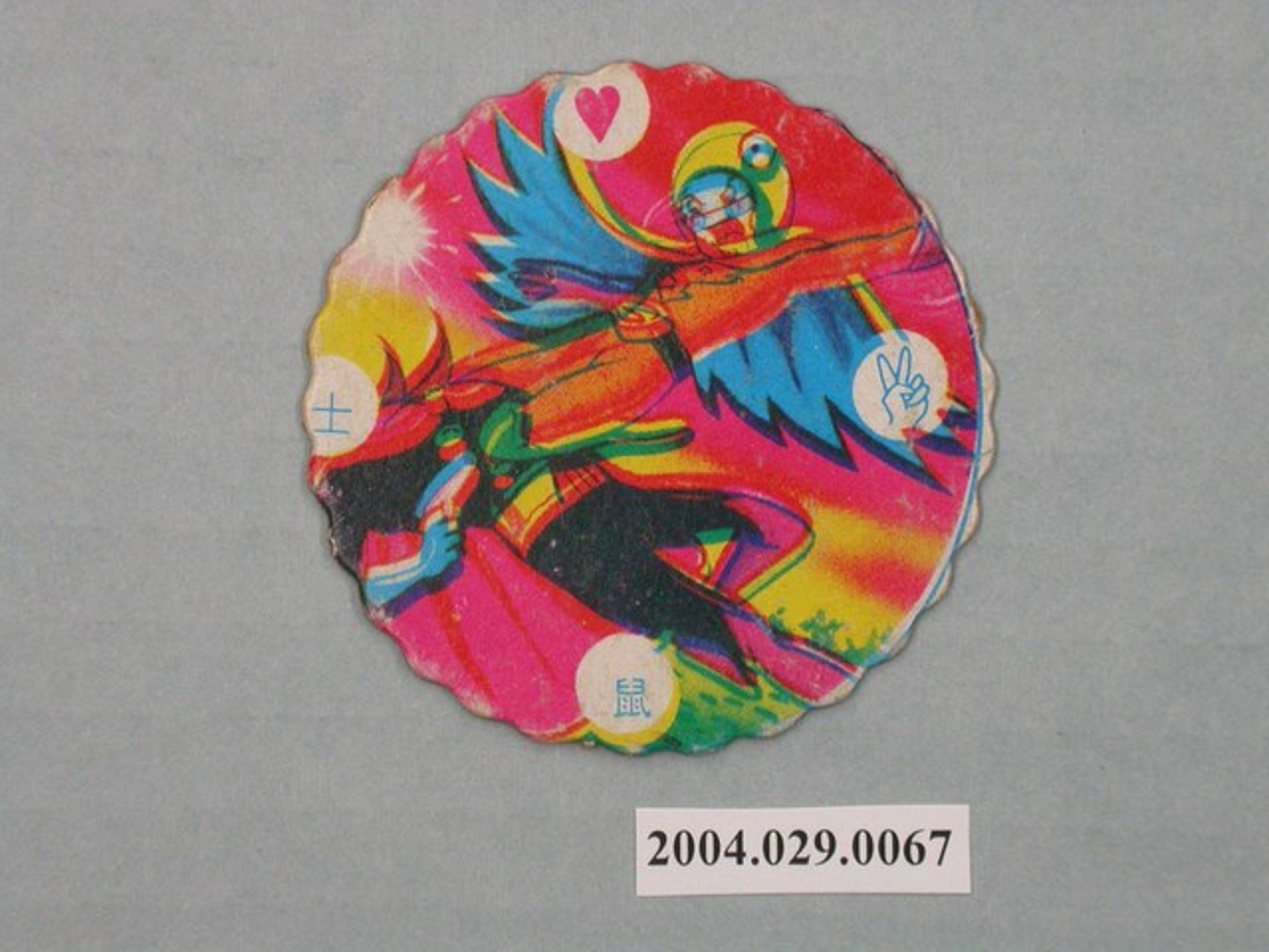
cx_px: 634
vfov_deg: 9.6
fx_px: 5646
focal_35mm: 154
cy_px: 476
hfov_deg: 12.8
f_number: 6.5
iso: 200
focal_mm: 32
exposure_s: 1/30
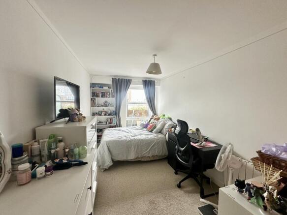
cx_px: 144
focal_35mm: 14
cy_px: 108
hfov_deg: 102.1
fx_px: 116
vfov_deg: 85.7
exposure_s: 1/99
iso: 100
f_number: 2.2
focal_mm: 2.22
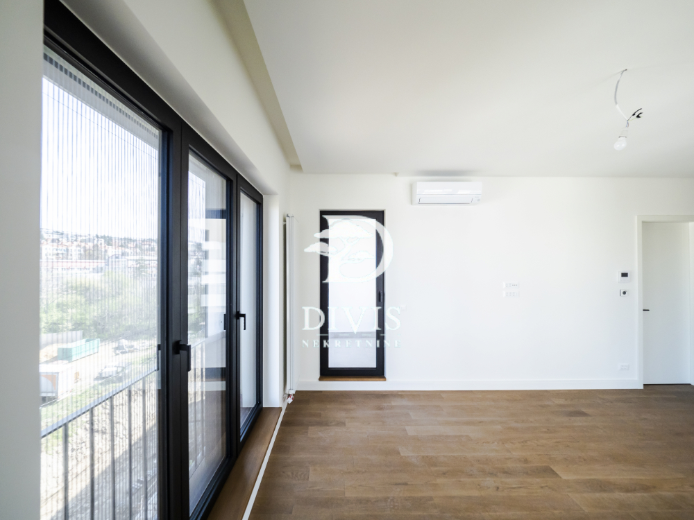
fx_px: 281
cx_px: 347
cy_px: 260
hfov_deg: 102.1
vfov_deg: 85.7
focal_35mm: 14
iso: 400
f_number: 4
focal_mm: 7
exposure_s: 1/400
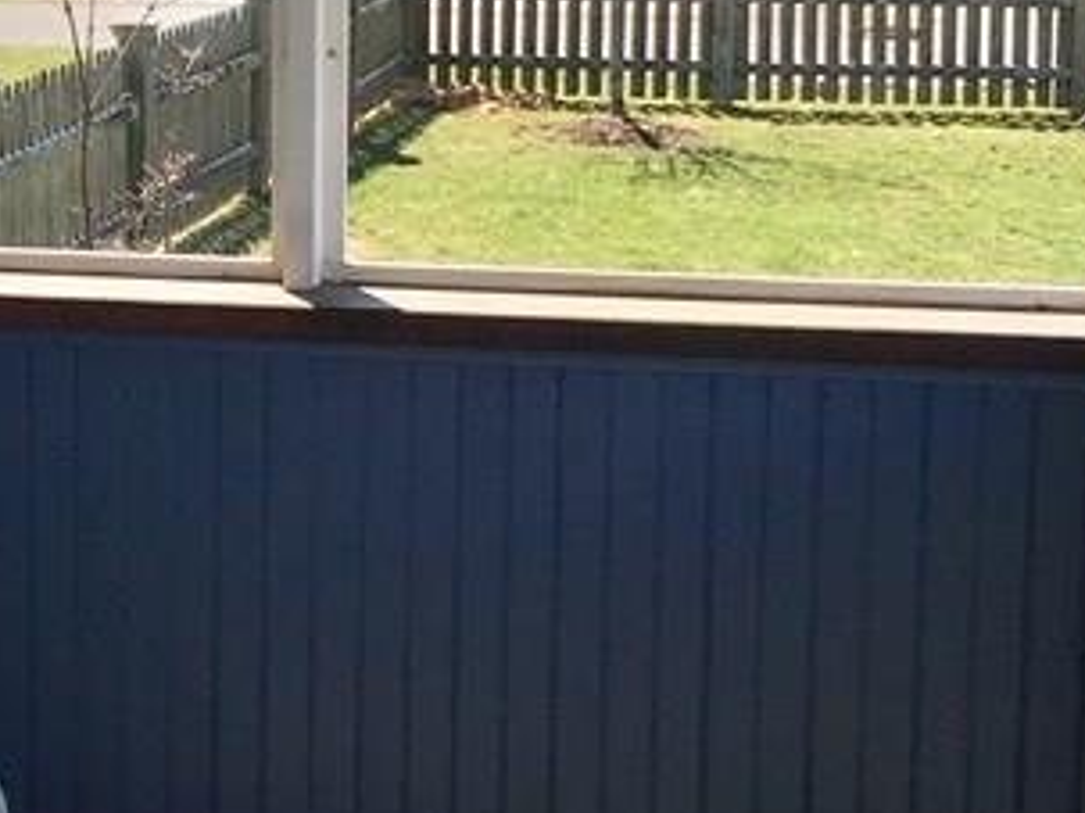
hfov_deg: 19.2
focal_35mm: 98
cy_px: 179
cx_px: -122
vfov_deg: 15.0
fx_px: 3070
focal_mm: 4.15
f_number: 2.2
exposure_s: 1/999
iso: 25
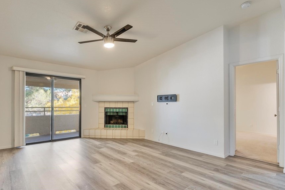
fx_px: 150
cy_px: 104
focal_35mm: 19
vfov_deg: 64.4
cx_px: 132
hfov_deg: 86.8
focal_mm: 15
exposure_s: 1/1.25
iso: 400
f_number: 11
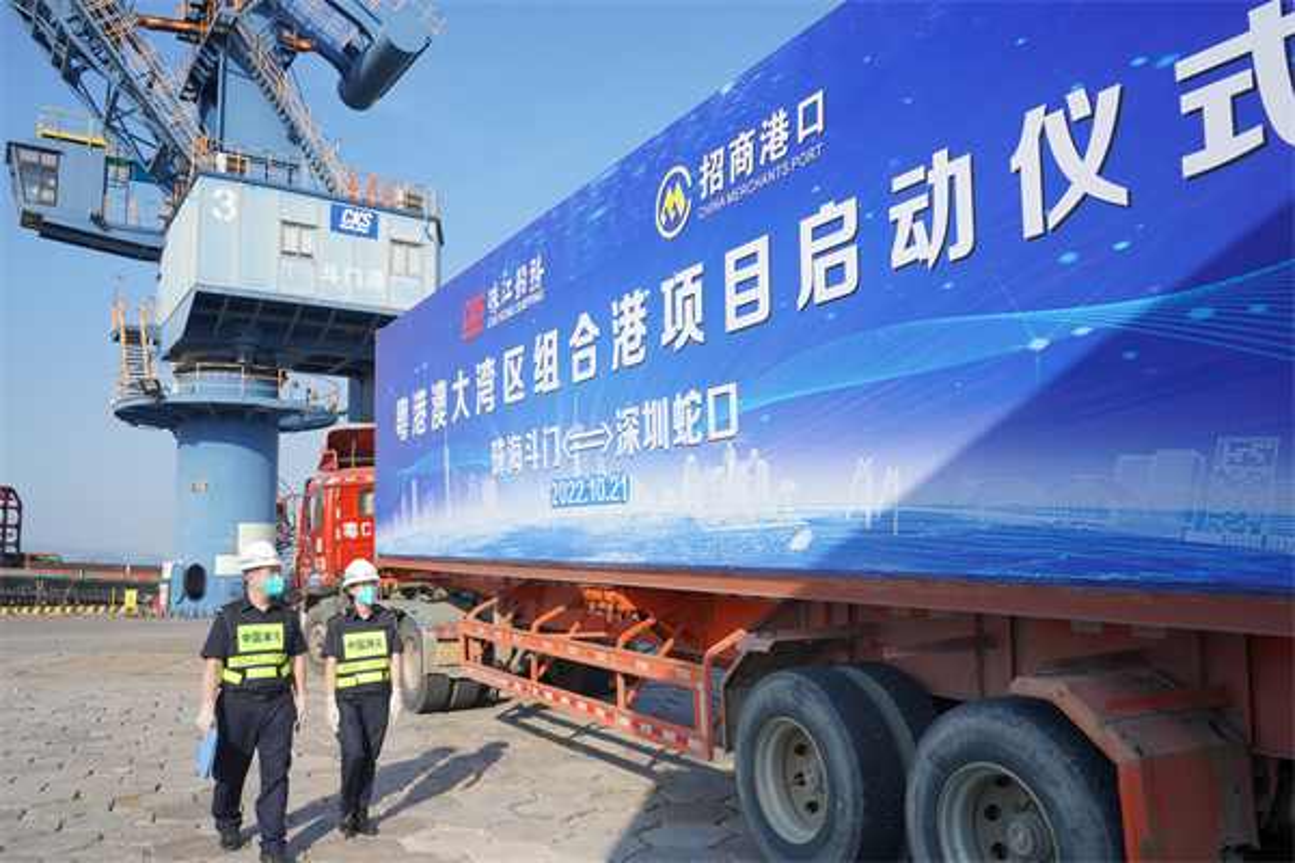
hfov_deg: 65.5
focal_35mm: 28
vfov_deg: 46.4
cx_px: 648
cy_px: 432
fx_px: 1007
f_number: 8
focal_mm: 28
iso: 100
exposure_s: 1/200
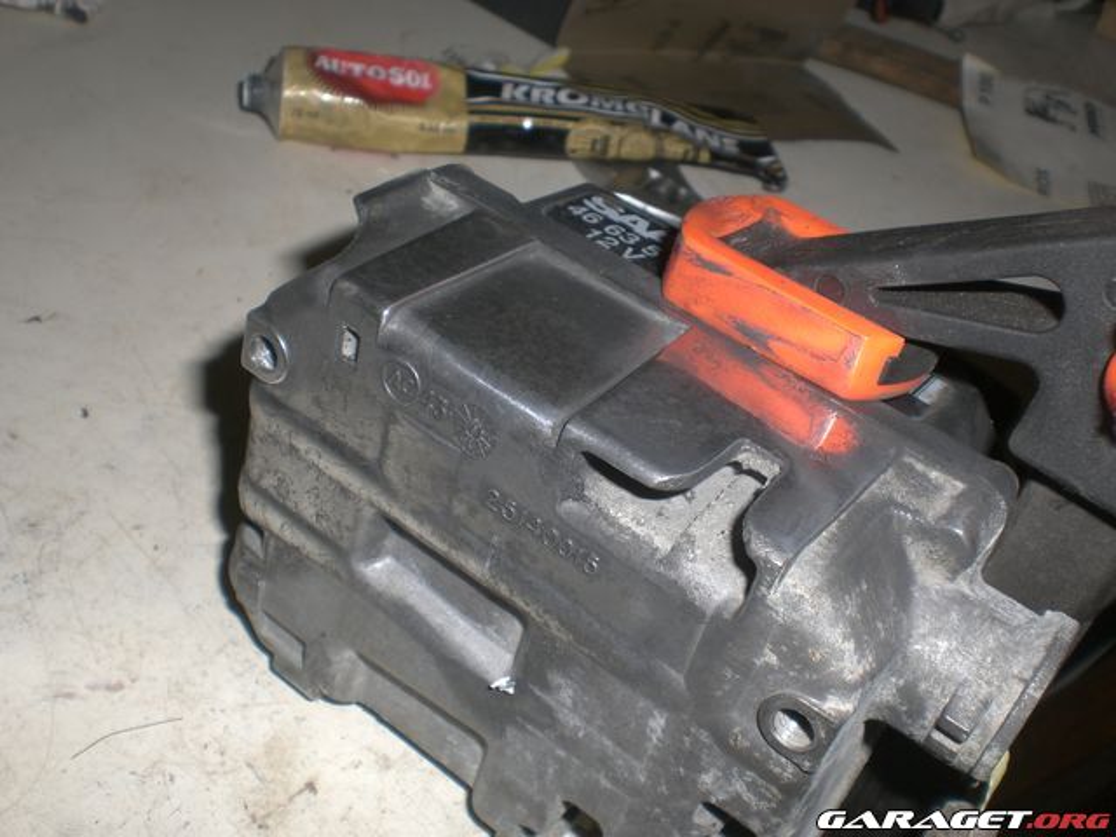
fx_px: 1225
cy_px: 418
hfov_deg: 49.0
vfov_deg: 37.7
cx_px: 558
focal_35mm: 38
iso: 50
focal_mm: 6.3
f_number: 4.4
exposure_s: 1/60
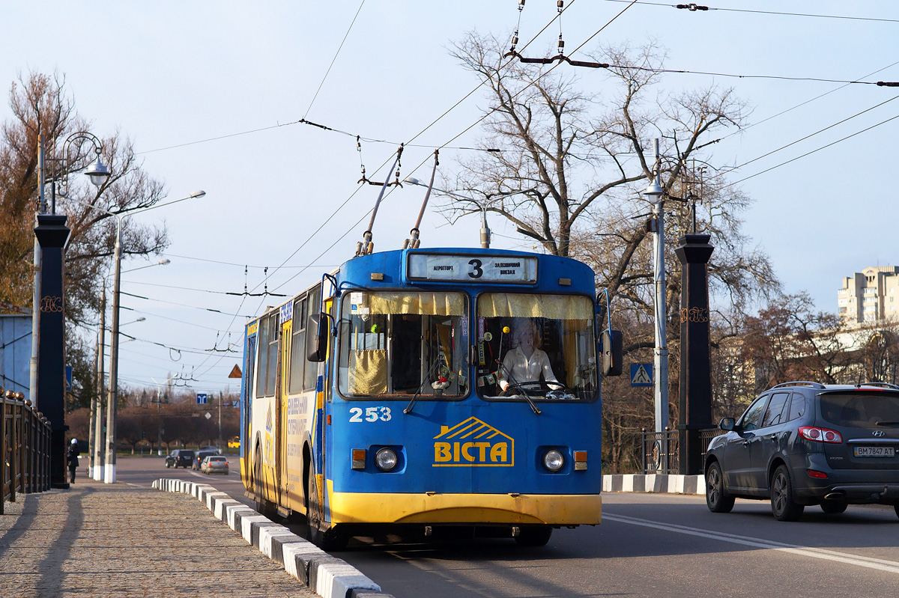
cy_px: 299
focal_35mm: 75
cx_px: 450
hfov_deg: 27.0
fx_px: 1872
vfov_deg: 18.2
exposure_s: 1/1600
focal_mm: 50
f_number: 4
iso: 100
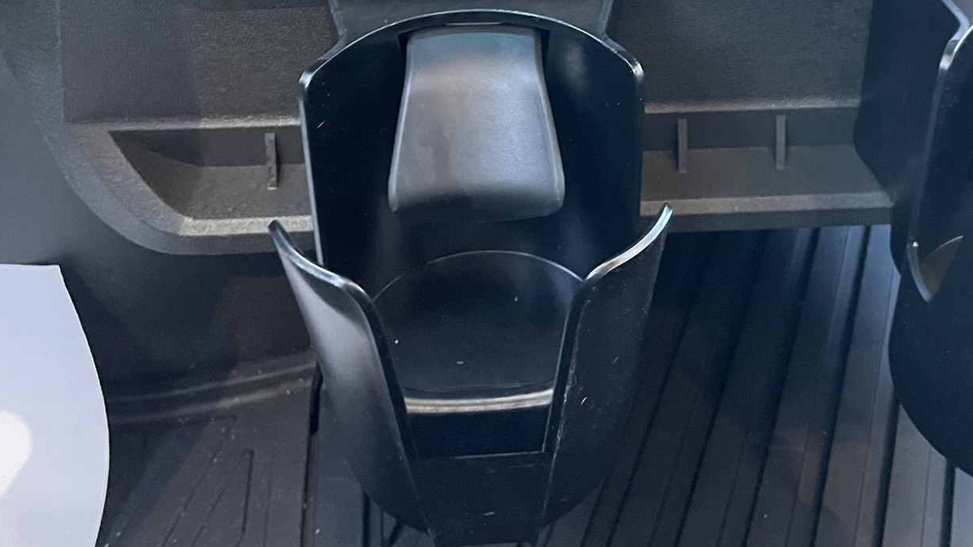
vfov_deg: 24.8
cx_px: 645
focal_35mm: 47
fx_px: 1213
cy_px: 65
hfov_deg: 43.1
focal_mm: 4.2
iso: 640
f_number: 1.6
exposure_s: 1/35
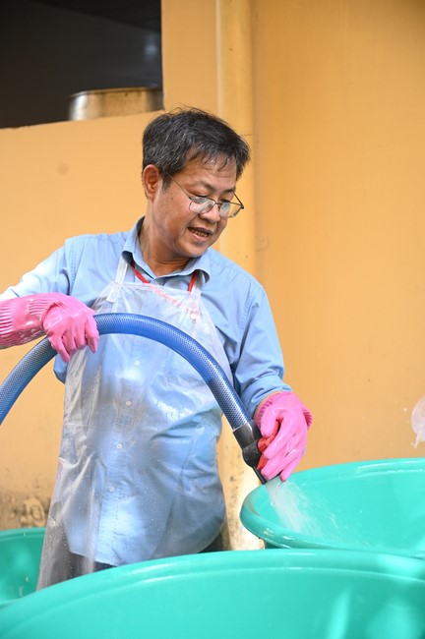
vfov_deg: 34.5
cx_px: 212
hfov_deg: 23.3
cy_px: 320
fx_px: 1029
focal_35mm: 58
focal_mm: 58
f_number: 4
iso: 1250
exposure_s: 1/400
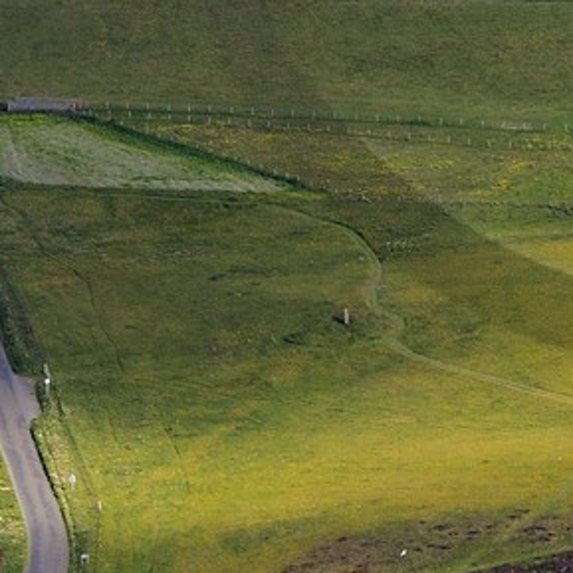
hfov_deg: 4.4
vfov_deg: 4.4
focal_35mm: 400
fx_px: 7491
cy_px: -242
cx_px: 749
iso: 400
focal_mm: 85
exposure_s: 1/800
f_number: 6.3
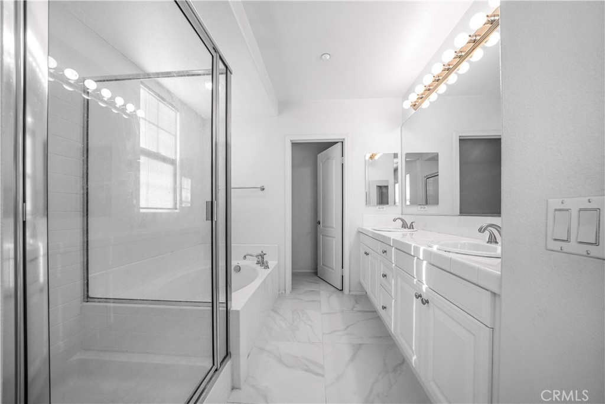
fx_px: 202
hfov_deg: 112.6
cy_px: 202
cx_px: 302
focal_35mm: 12
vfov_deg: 90.0
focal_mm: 12
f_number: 8
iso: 250
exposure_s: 1/20
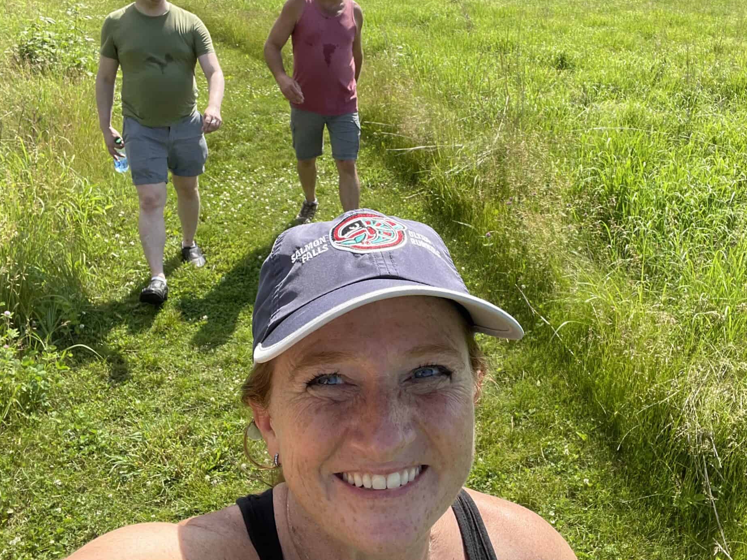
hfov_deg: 56.6
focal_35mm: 32
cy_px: 247
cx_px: 432
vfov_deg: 44.1
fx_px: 691
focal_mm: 2.71
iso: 25
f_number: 2.2
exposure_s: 1/356
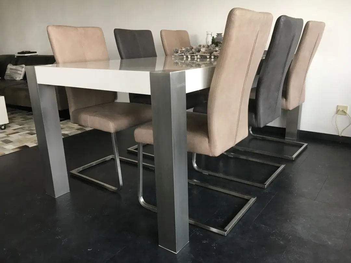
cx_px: 176
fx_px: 294
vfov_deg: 48.2
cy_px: 132
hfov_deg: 61.7
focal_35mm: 29
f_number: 2.2
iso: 32
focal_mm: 4.15
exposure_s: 1/33
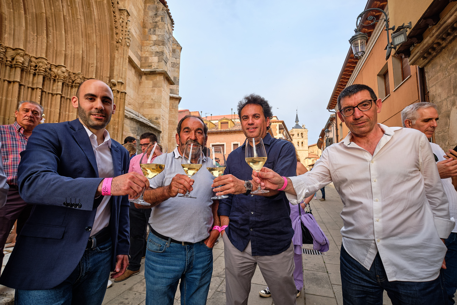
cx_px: 228
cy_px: 152
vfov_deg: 73.7
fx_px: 203
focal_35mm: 16
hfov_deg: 96.7
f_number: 4
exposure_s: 1/100
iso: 200
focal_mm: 10.5
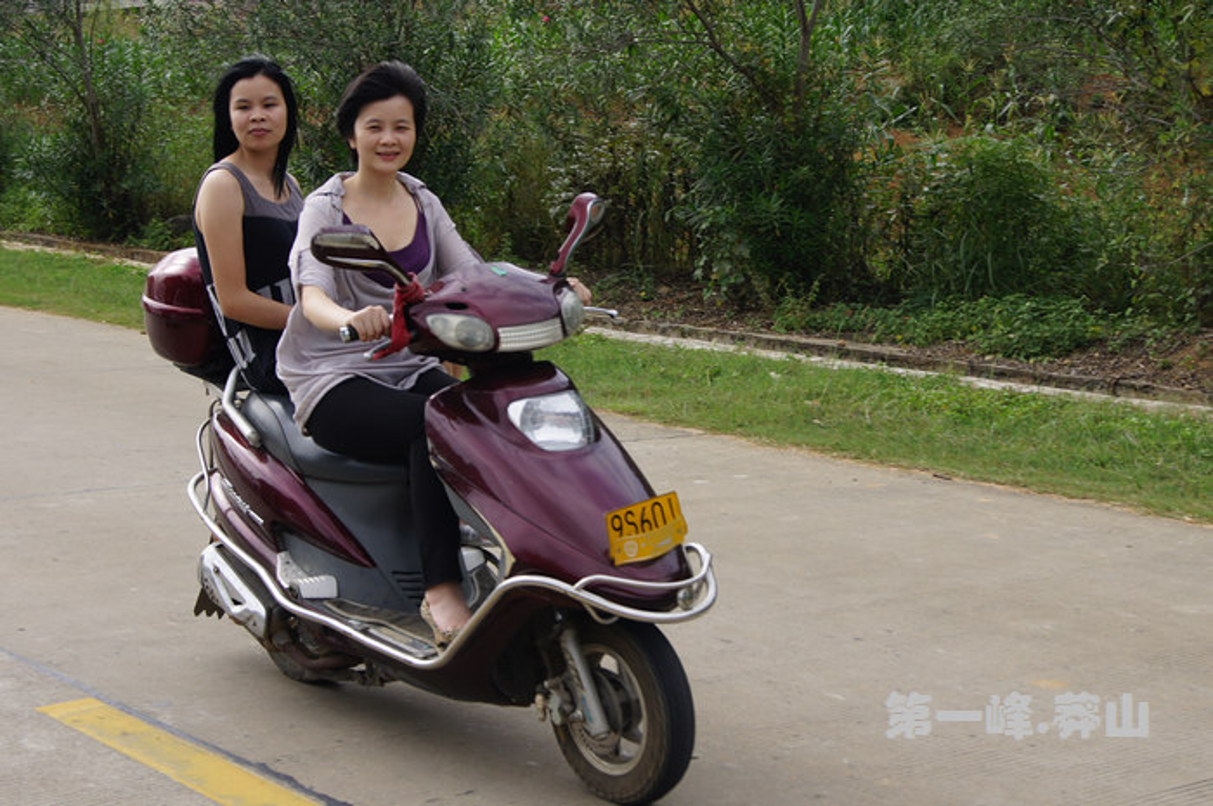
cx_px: 606
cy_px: 403
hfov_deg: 29.9
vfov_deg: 20.1
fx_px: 2272
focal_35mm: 68
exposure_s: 1/500
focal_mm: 45
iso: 200
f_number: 6.3
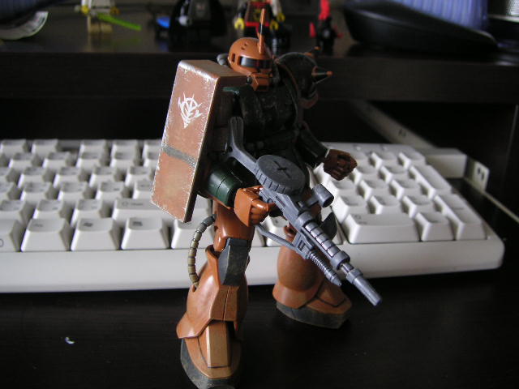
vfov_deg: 37.7
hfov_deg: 49.0
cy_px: 194
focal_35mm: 38
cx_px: 260
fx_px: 570
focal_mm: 6
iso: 100
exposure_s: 1/15
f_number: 2.8
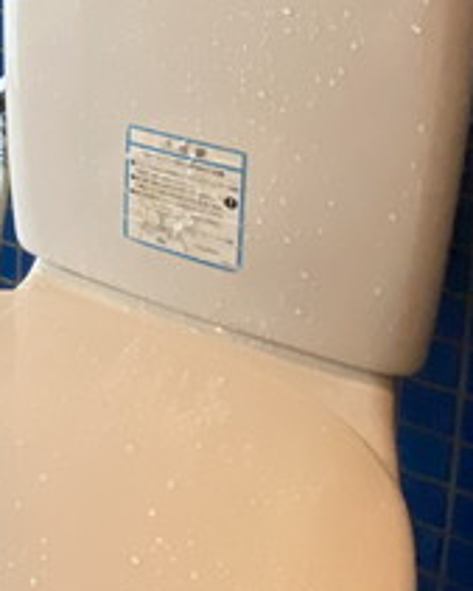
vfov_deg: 31.7
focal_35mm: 48
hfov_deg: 24.2
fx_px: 839
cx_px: -249
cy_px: -134
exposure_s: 1/50
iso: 320
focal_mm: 1.54
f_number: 2.4
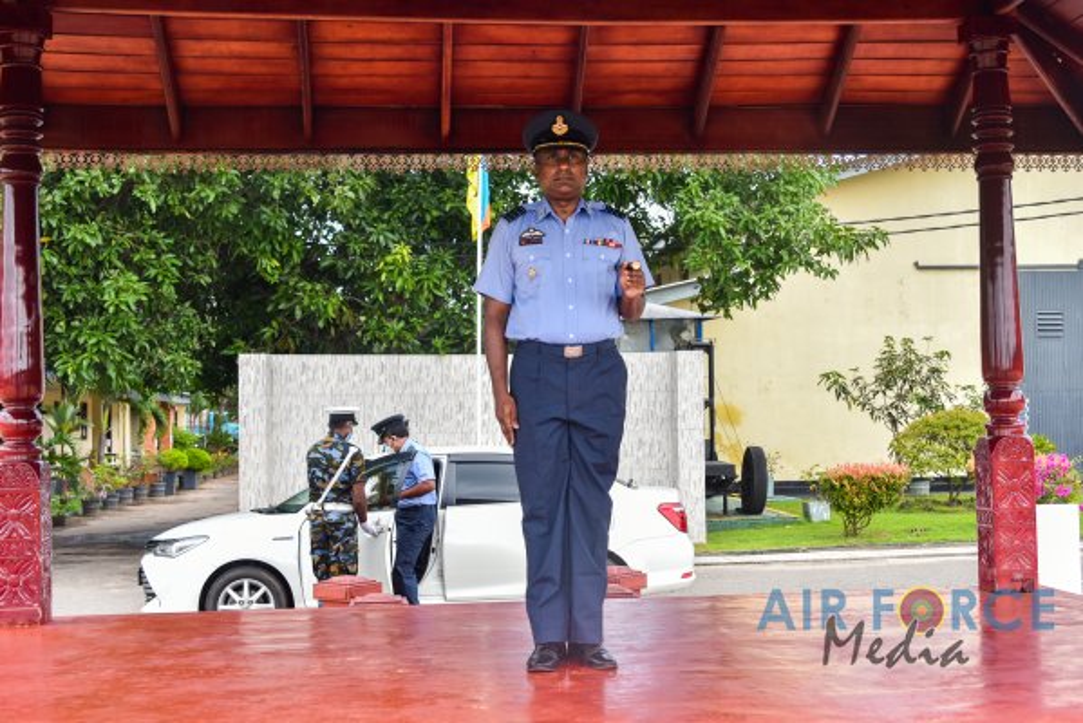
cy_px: 362
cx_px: 542
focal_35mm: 44
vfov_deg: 30.5
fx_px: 1324
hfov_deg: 44.5
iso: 200
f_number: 7.1
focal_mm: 44
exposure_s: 1/125
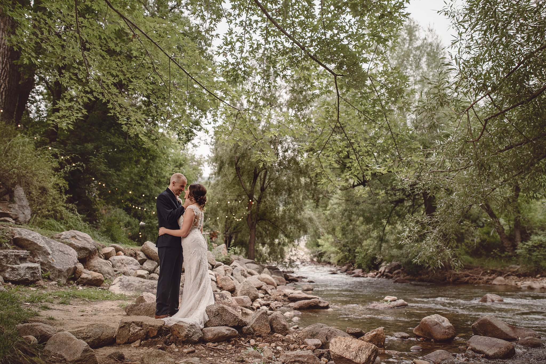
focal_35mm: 31
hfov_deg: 60.3
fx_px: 470
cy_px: 182
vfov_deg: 42.4
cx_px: 273
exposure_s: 1/250
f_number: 2.8
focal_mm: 31
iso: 500
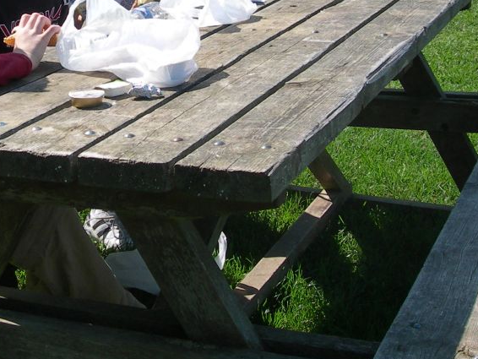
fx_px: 1202
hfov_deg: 22.2
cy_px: -8
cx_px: 102
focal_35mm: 87
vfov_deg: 16.6
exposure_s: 1/353
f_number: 4.8
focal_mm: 7.8
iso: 50
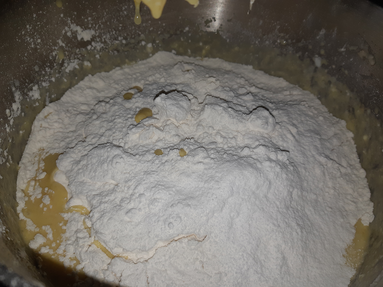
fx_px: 288
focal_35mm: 26
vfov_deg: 53.1
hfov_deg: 67.3
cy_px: 144
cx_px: 192
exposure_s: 1/648
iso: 40
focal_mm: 3.93
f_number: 1.7
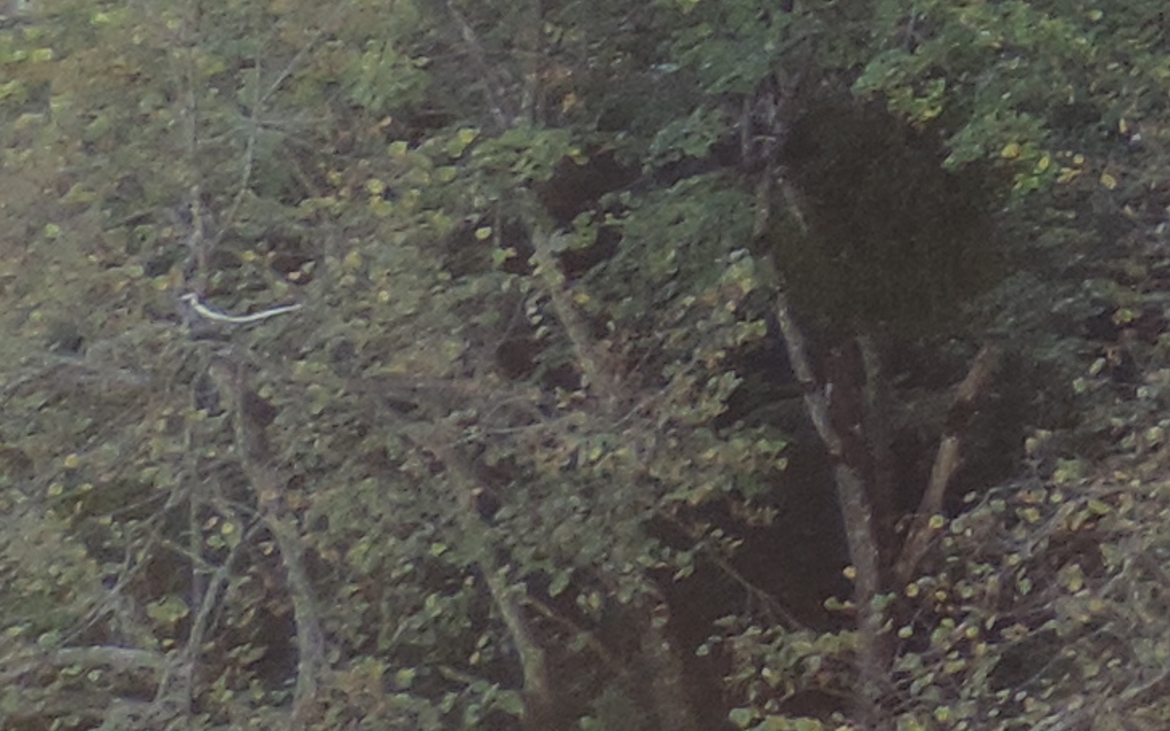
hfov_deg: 7.7
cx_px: 3019
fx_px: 7970
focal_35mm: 250
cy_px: -1446
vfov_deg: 5.0
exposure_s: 1/100
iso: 80
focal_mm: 6.2
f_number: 3.3
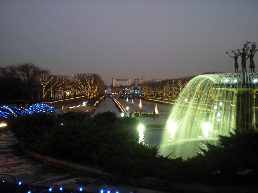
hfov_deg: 49.0
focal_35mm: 38
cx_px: 129
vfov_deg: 37.7
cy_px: 96
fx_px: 283
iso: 153
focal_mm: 6.3
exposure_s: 1/7.9
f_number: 3.1
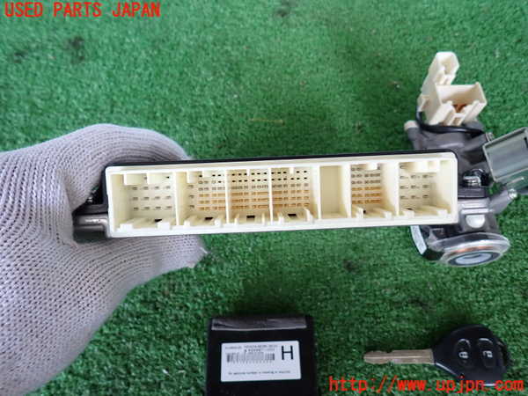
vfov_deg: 54.9
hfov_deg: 69.4
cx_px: 264
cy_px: 198
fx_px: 381
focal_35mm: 25
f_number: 2
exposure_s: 1/60
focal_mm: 4.5
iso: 160
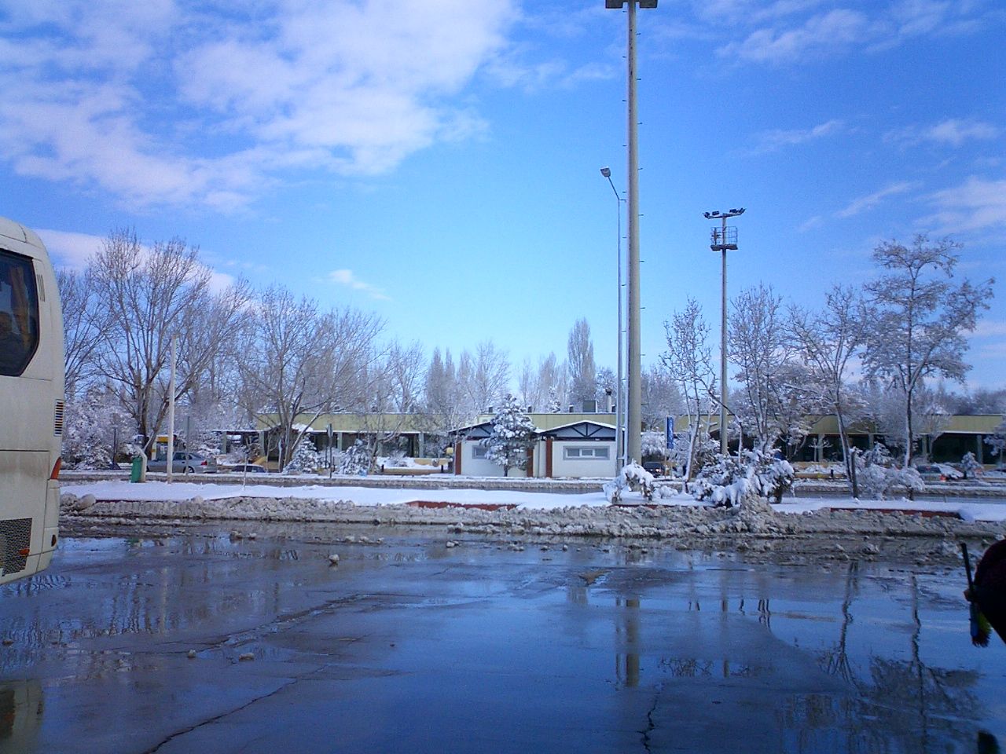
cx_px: 503
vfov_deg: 38.7
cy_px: 377
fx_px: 1075
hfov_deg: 50.1
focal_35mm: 37
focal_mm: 5.6
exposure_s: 1/1600
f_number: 3.5
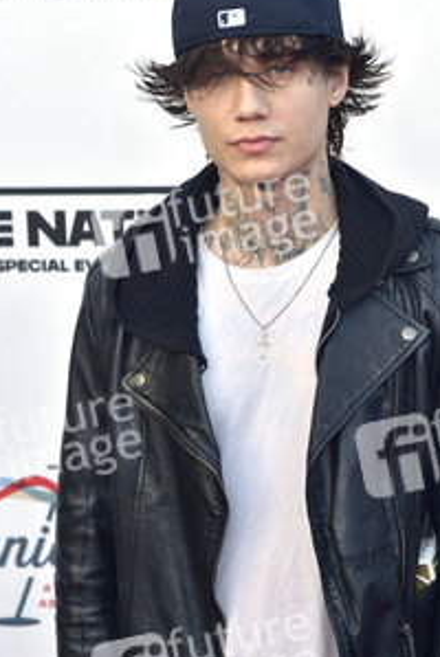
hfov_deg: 9.4
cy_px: 336
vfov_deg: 13.9
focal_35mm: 147
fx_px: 2689
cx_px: 270
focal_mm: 110
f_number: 6.3
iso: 400
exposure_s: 1/250
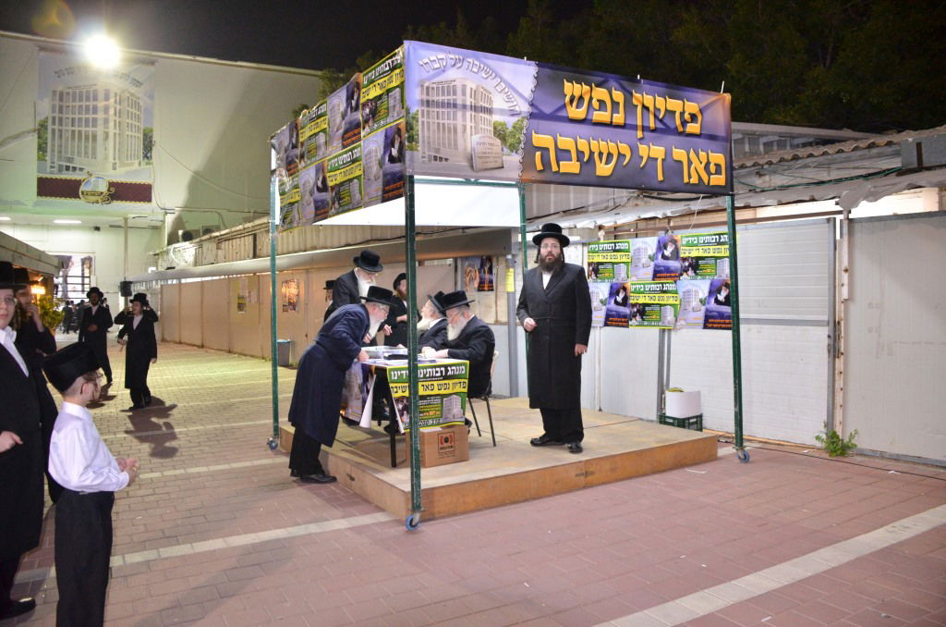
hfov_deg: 67.5
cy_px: 314
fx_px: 708
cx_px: 473
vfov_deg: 47.7
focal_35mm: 27
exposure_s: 1/100
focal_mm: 18
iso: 1600
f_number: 3.5
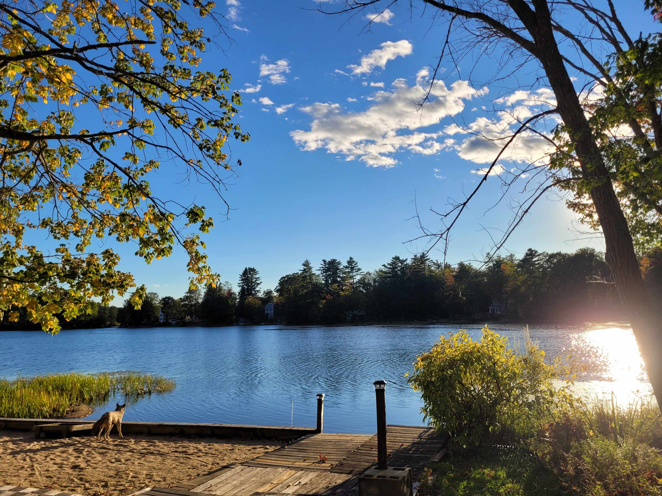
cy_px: 248
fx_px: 497
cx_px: 331
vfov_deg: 53.1
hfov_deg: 67.3
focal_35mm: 26
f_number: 1.8
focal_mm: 5.4
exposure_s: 1/2866
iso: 40
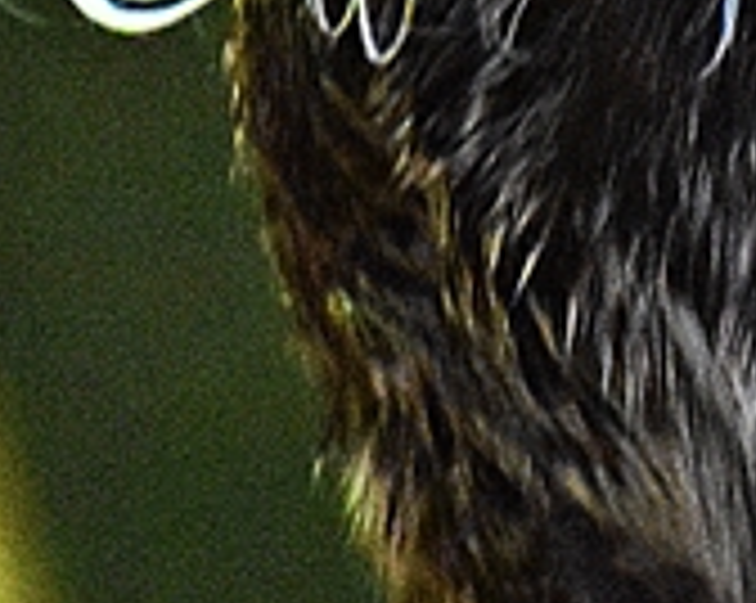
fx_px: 19220
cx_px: 432
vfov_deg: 1.8
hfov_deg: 2.3
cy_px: 88
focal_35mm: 860
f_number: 5.6
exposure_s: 1/125
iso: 10000
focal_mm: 100
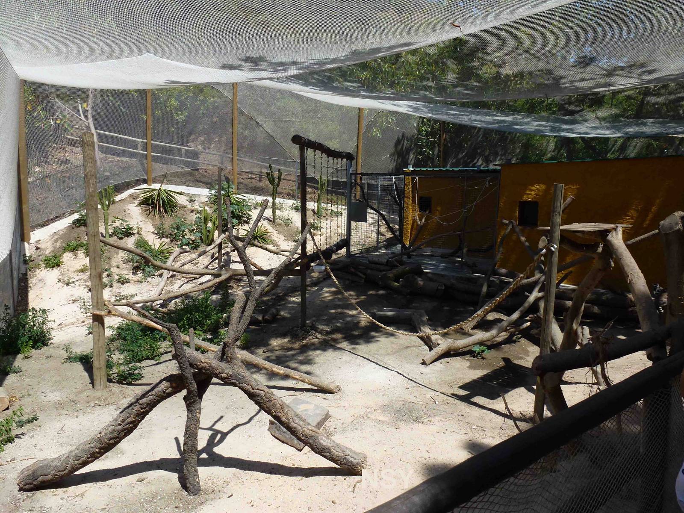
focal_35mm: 24
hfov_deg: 71.6
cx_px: 342
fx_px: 474
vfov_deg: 56.8
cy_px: 256
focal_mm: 4.3
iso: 100
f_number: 4
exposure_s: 1/800
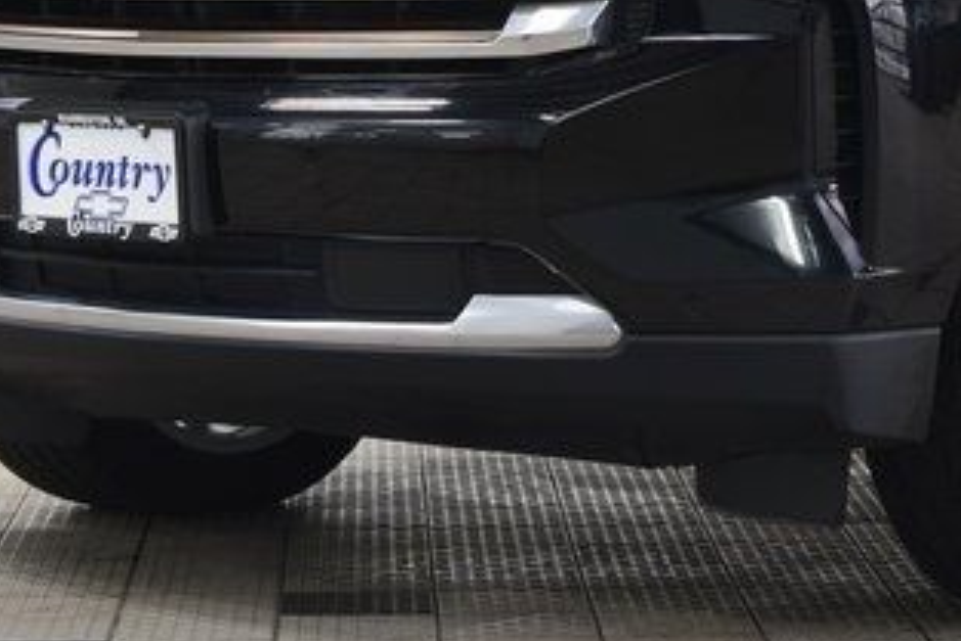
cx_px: 1059
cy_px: -60
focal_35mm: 172
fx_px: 4584
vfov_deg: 8.0
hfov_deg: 11.8
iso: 640
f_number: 6.3
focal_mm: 35
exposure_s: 1/15
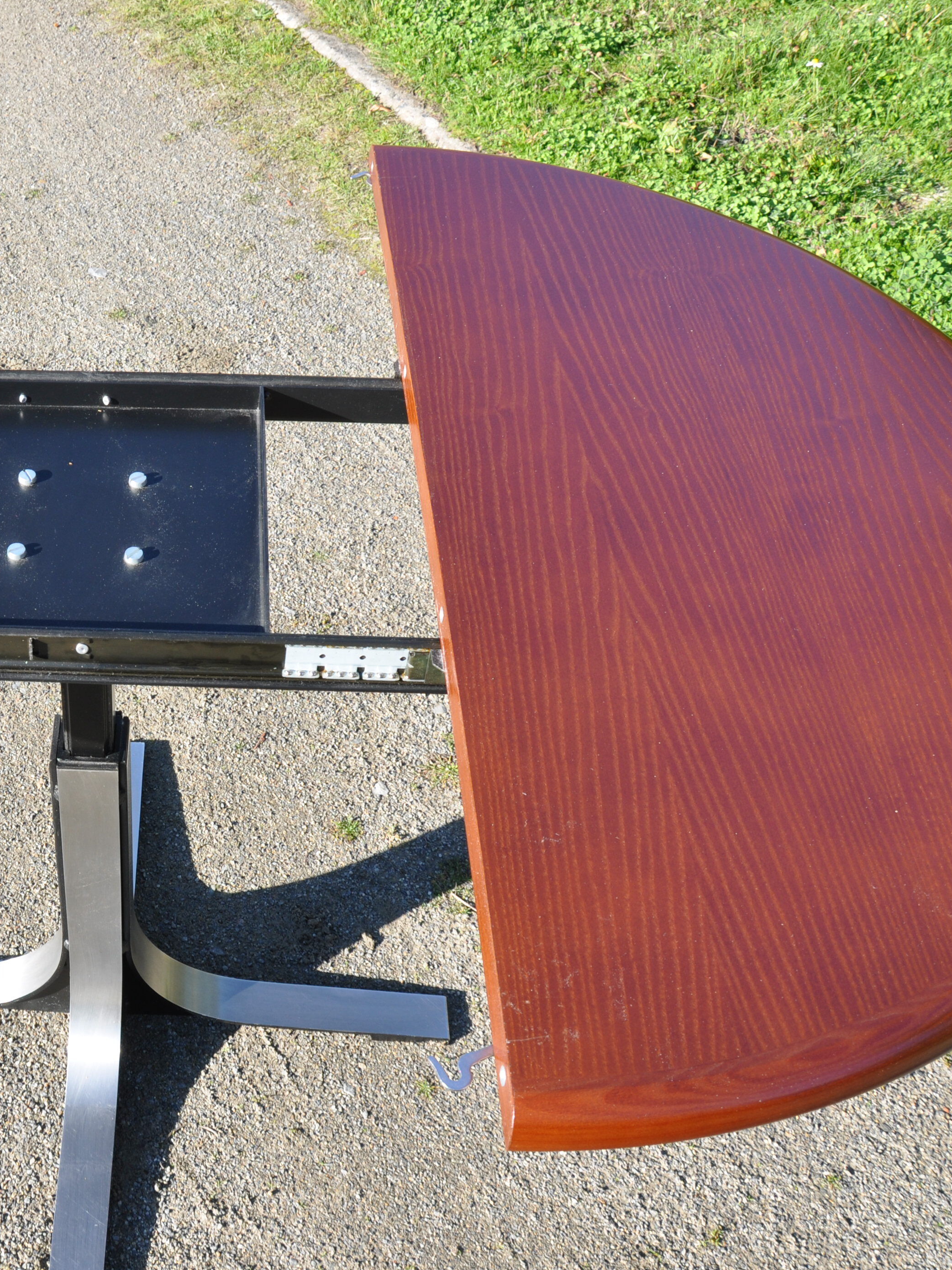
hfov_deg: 33.7
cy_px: 638
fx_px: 1467
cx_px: 62
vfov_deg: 46.8
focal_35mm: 40
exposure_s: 1/90
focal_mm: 18
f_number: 9.5
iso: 200
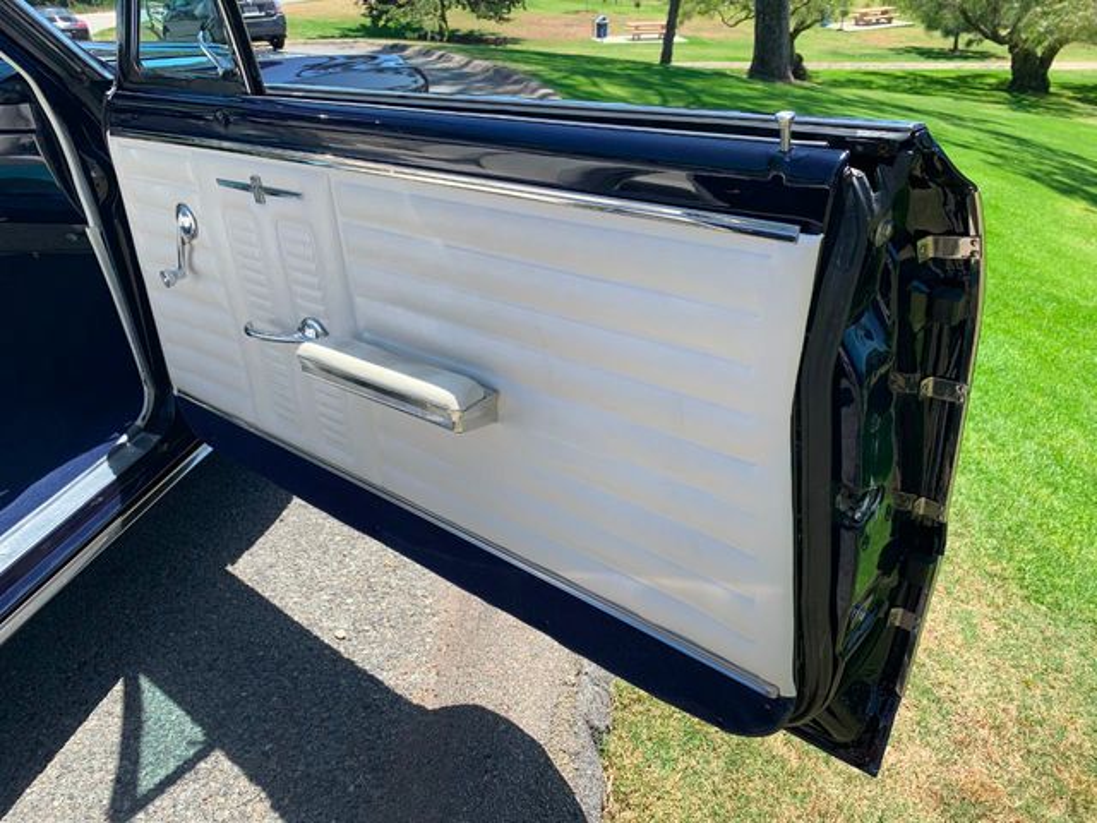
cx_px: 548
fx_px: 824
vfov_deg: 53.1
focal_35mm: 26
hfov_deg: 67.3
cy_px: 412
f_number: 1.8
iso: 25
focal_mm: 4.25
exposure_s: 1/1021
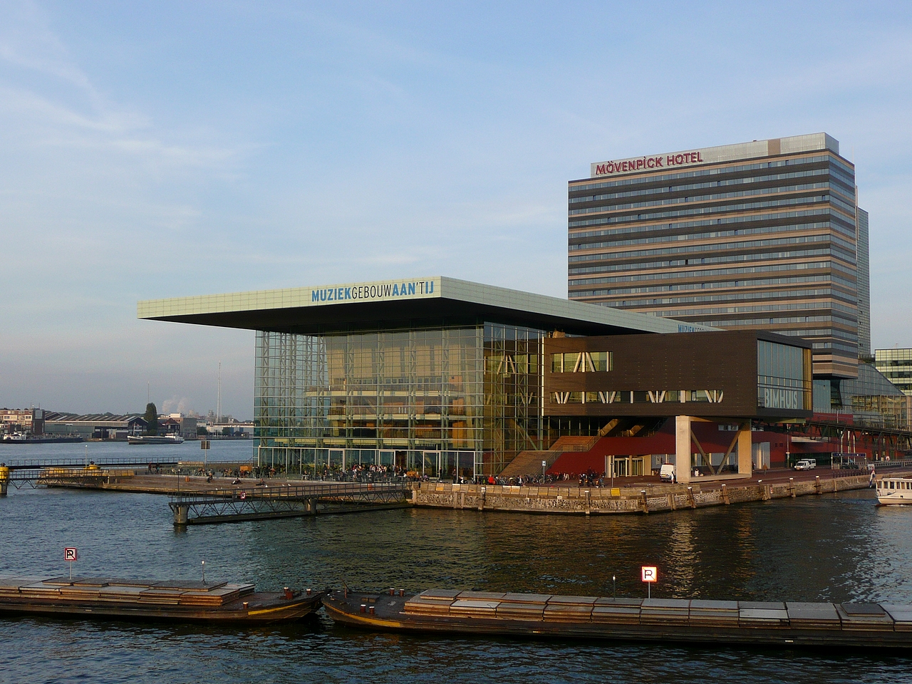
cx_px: 456
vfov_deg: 30.3
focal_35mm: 48
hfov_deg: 39.7
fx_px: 1265
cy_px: 342
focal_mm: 7.8
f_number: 4.2
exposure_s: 1/160
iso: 100
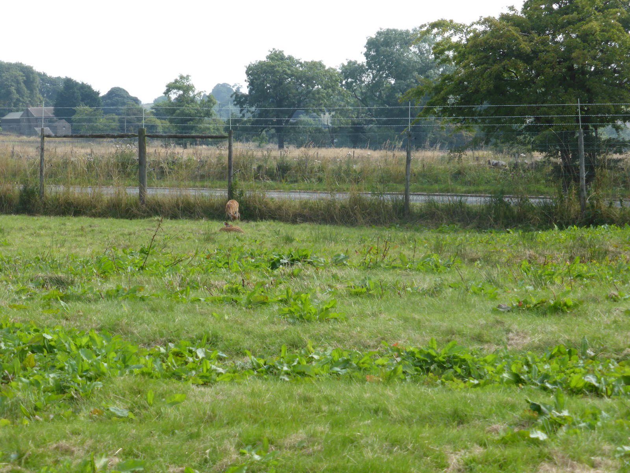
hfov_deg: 18.9
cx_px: 315
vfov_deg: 14.2
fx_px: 1893
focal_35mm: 104
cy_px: 236
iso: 100
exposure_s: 1/250
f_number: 5.3
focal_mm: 17.1
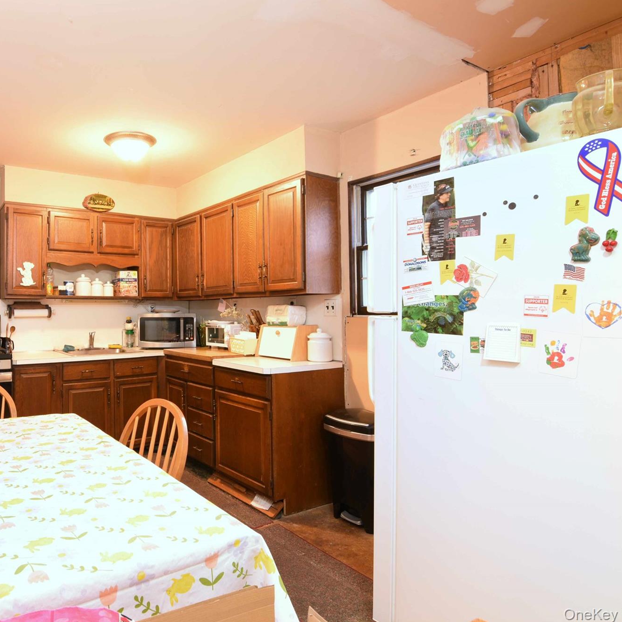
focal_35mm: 22
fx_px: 440
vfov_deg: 70.5
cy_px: 305
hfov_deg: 67.3
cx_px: 178
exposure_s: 2
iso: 320
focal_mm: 11
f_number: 9
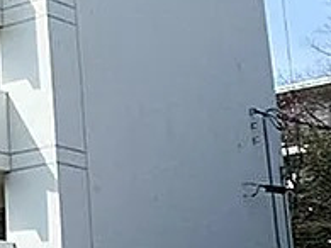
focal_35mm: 154
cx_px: -177
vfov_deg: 9.6
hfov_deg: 12.2
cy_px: 3
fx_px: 1472
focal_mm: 8.3
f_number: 5
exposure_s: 1/1000
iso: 100
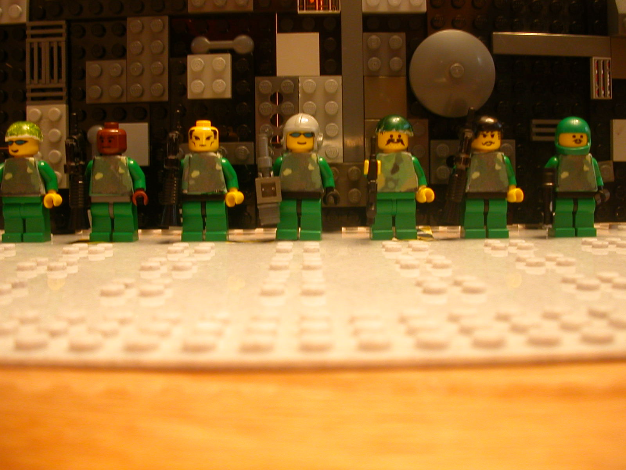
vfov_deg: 38.7
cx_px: 313
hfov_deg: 50.1
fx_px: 669
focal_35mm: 37
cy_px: 235
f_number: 2.7
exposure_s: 1/5.5
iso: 100
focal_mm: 5.6
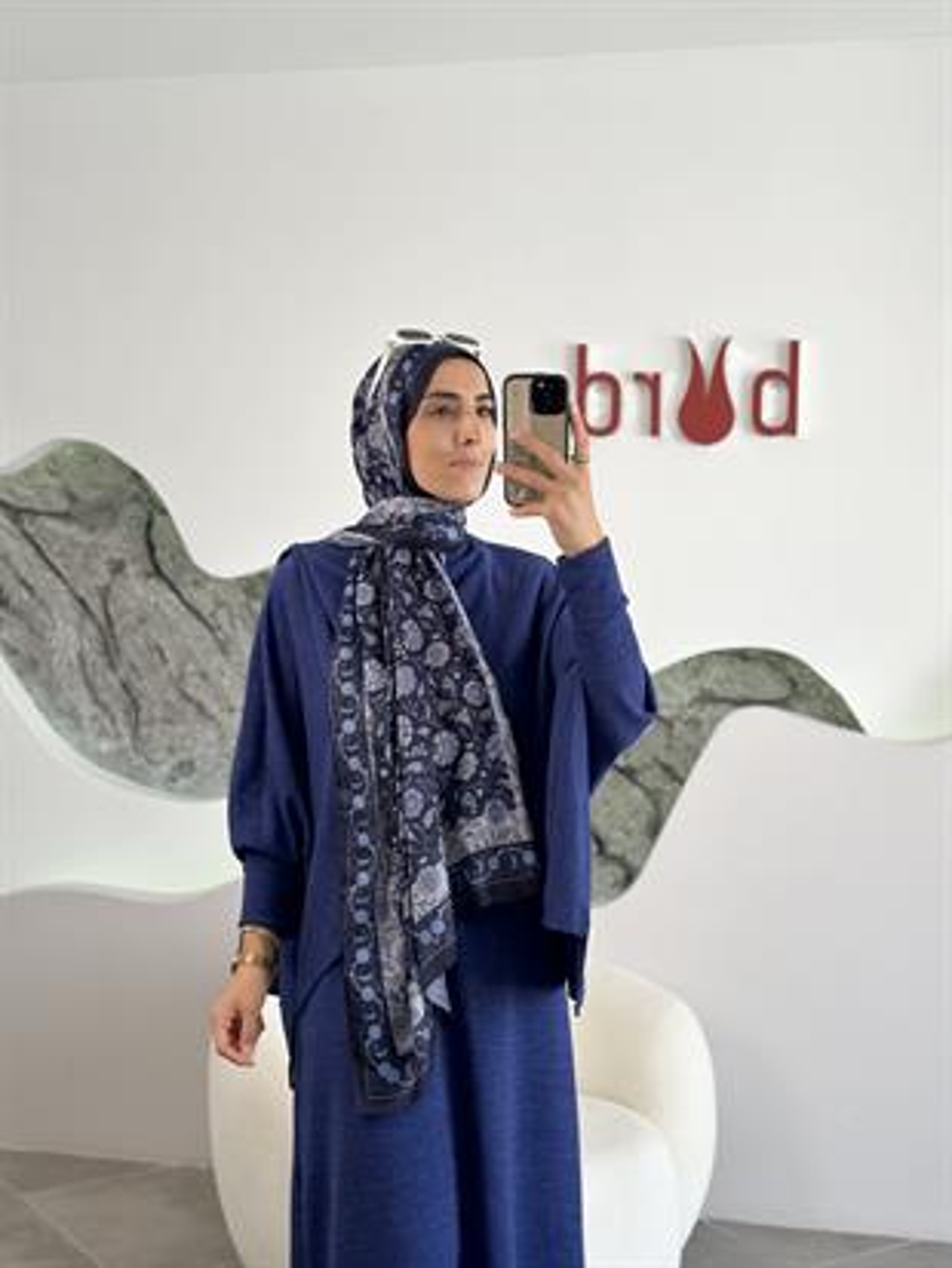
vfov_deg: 39.6
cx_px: 476
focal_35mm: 48
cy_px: 634
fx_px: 1759
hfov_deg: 30.3
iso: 80
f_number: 1.78
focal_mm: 6.86
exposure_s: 1/330
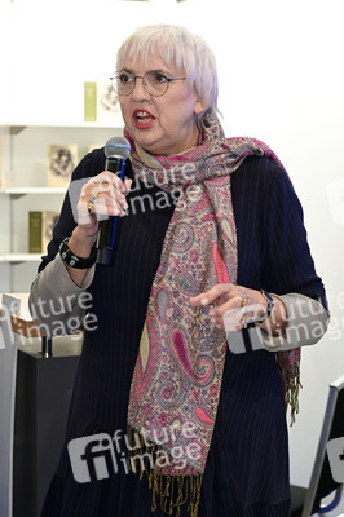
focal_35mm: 70
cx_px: 172
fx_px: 1005
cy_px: 258
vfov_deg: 28.9
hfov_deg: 19.4
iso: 2500
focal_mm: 70
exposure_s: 1/125
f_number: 5.6
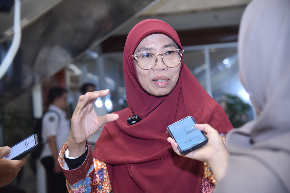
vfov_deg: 20.9
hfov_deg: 30.9
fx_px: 524
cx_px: 145
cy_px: 96
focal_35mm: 65
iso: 1600
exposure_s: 1/100
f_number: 4
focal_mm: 65
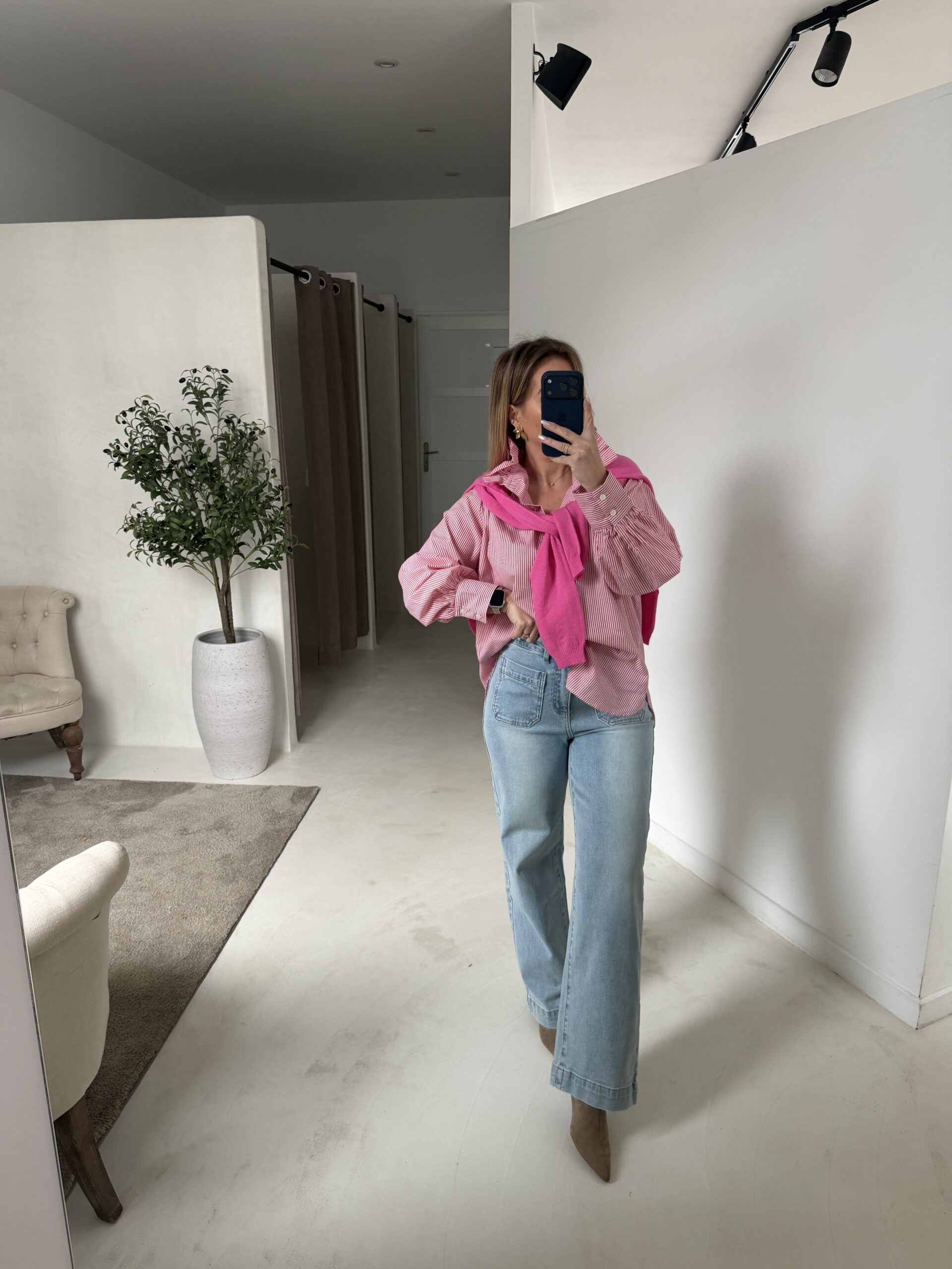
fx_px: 880
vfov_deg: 71.6
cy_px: 634
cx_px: 476
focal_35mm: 24
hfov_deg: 56.8
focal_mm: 6.76
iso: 200
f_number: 1.78
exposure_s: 1/57
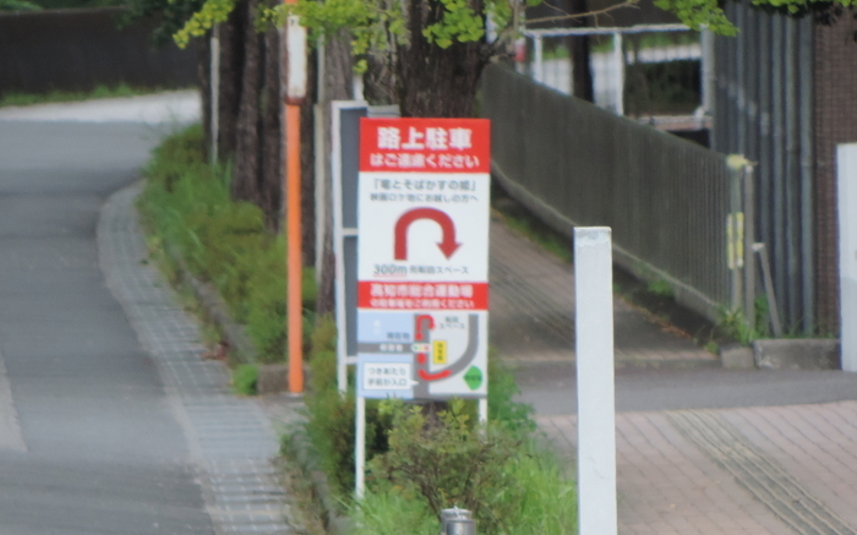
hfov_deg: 1.9
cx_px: 404
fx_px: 25473
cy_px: 317
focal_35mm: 1091
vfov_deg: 1.2
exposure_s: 1/250
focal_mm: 160.5
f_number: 5.5
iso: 400
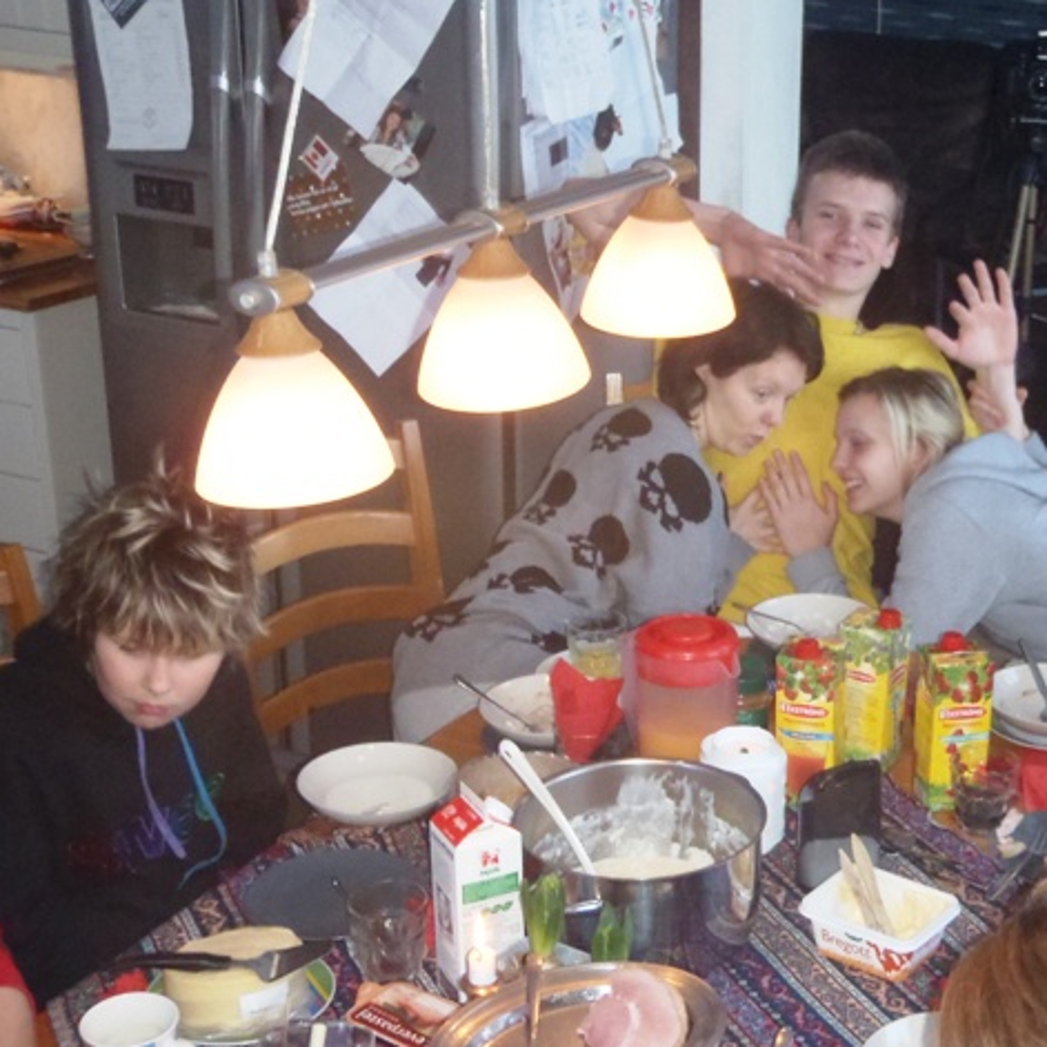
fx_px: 1848
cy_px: 607
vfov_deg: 31.6
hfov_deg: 31.0
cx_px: 800
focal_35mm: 54
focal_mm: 6.53
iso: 320
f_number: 4.1
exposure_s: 1/40
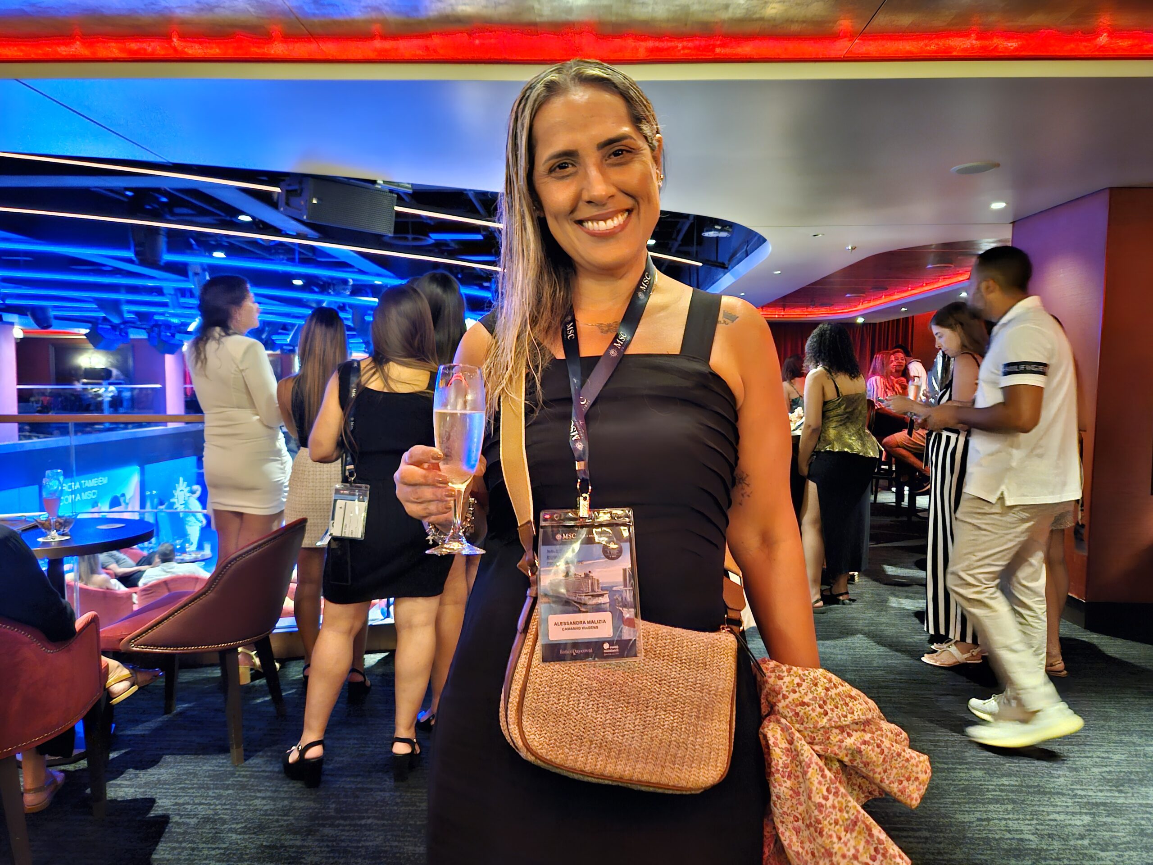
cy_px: 432
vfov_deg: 58.9
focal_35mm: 23
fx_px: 766
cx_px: 576
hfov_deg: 73.9
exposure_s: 1/15
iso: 1250
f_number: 1.8
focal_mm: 5.4
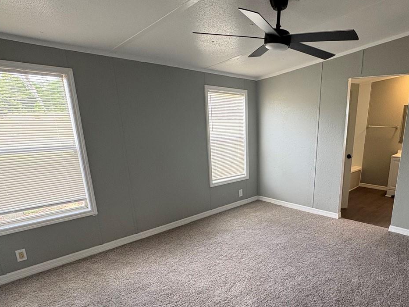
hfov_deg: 69.0
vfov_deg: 55.6
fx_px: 284
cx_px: 281
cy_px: 205
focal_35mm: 24
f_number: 2.2
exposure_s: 1/99
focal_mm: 2.22
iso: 160
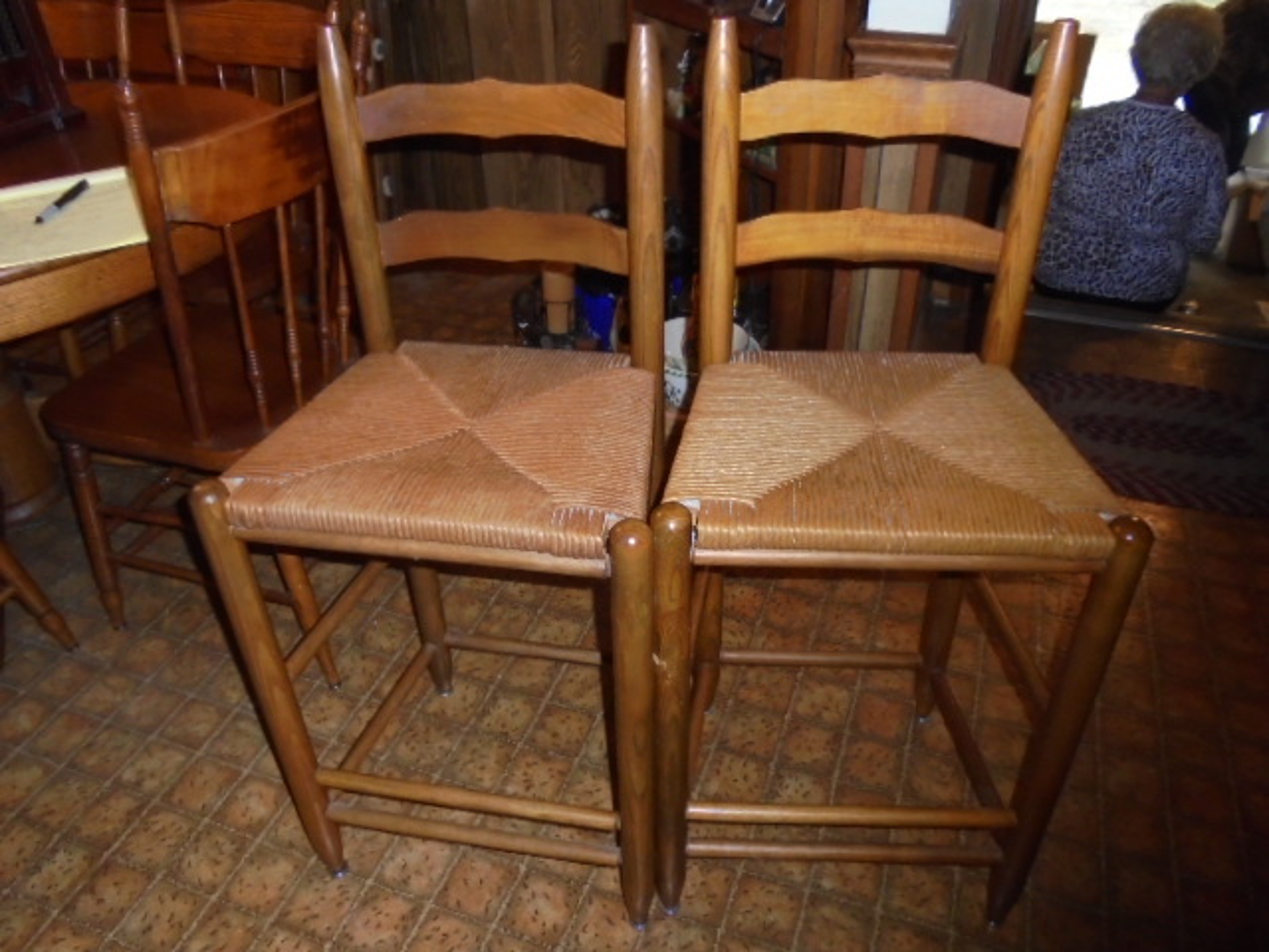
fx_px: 953
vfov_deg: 53.1
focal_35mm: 26
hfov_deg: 67.3
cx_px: 634
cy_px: 476
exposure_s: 1/30
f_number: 3.5
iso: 400
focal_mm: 4.6
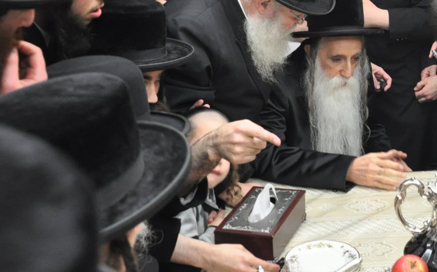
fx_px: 798
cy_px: 24
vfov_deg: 19.0
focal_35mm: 67
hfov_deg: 29.7
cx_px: 368
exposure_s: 1/60
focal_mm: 24
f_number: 5.6
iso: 1250
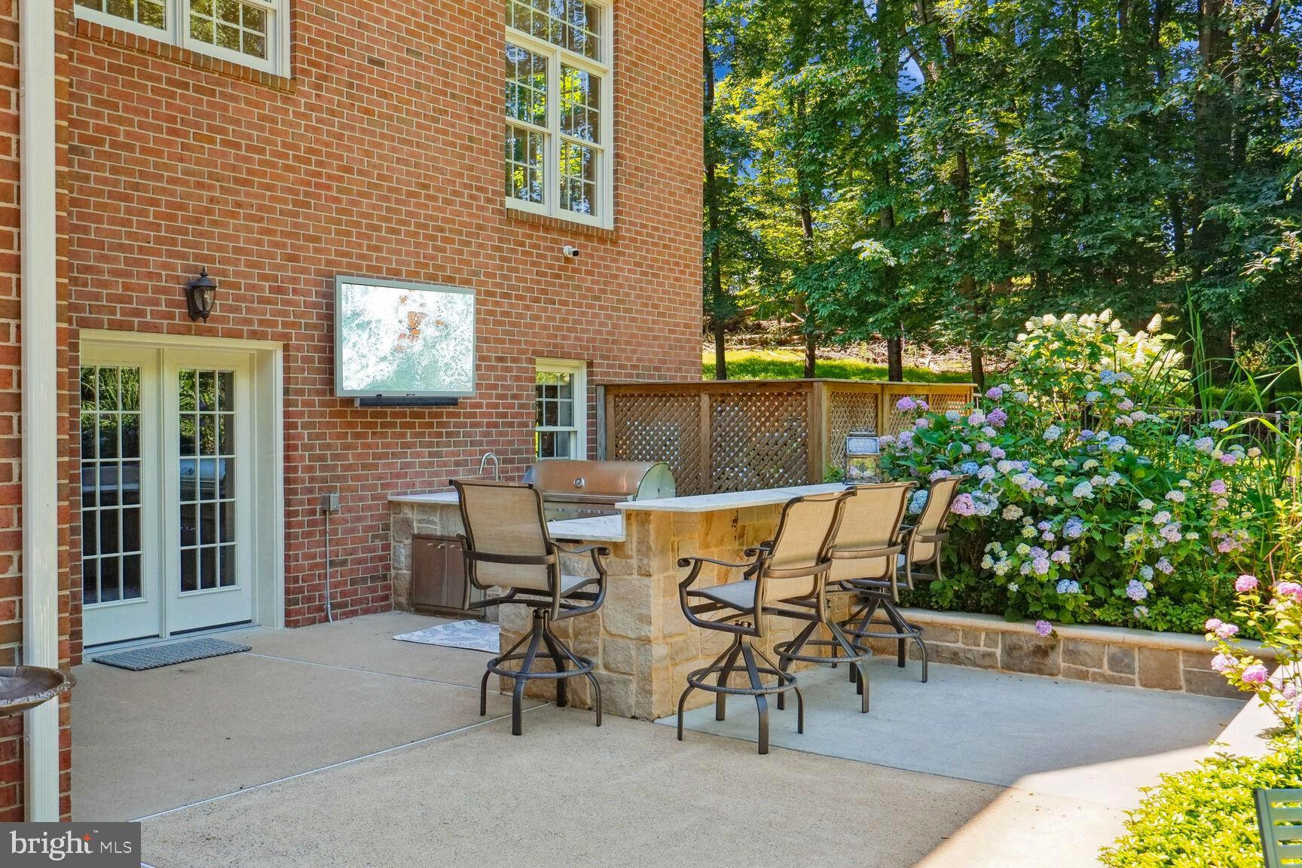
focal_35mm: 35
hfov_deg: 54.4
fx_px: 1266
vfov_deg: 37.9
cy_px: 434
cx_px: 651
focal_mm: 35
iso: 800
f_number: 9
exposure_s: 1/400
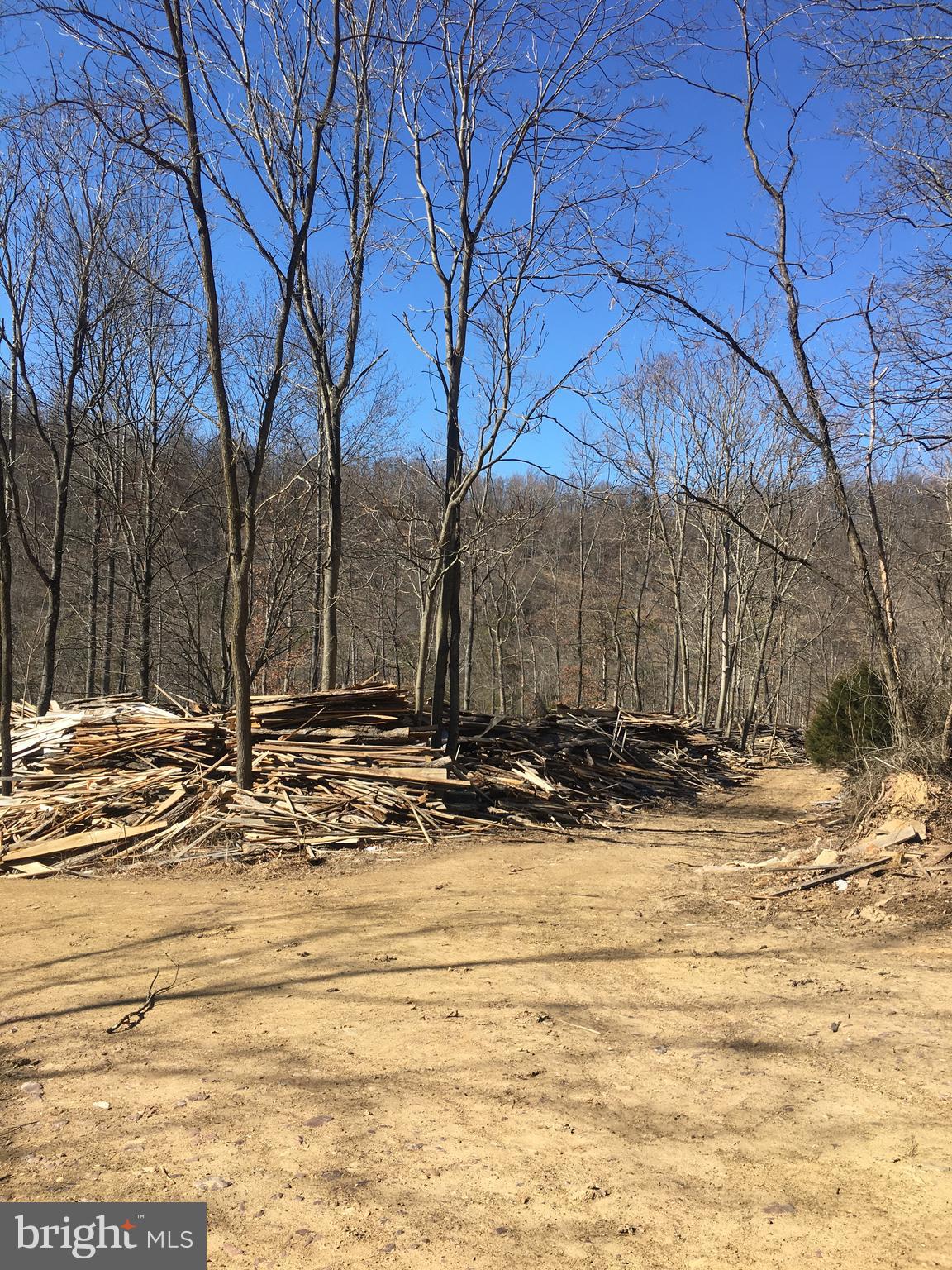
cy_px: 635
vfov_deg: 61.7
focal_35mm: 29
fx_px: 1063
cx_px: 476
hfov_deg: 48.2
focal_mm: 4.15
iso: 25
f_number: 2.2
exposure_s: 1/1083
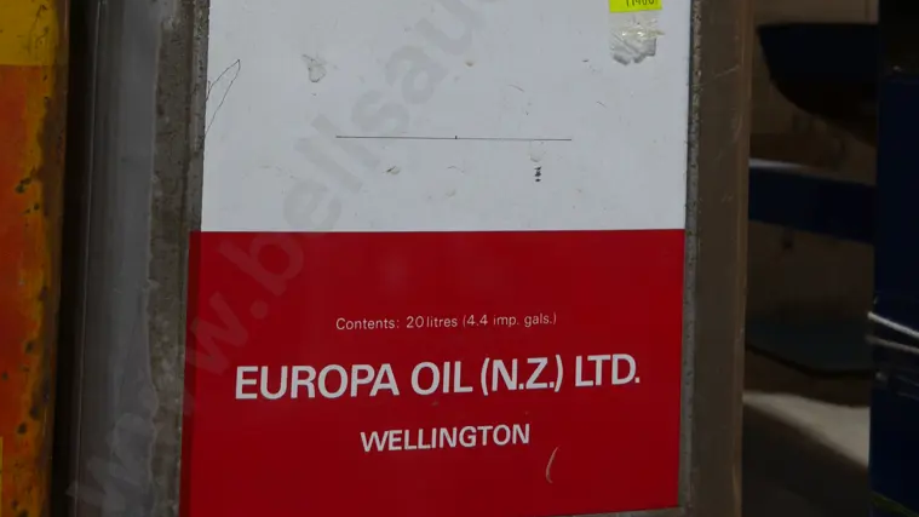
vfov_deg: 23.1
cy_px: 15
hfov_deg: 41.3
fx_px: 1218
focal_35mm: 50
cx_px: 456
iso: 200
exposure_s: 1/80
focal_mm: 17
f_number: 4
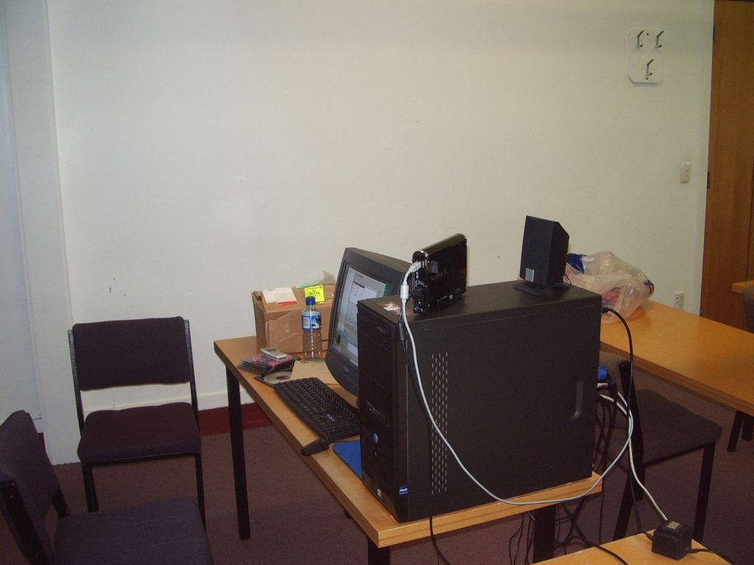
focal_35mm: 38
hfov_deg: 49.0
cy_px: 282
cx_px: 377
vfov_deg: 37.7
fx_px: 828
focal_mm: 5.8
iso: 100
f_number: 2.6
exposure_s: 1/40
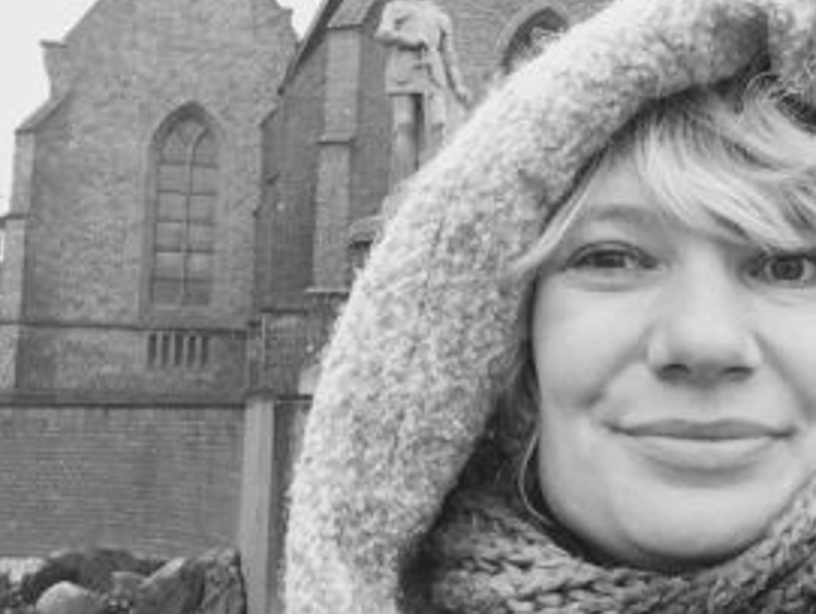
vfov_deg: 25.7
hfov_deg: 32.1
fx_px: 1345
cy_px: 254
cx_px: 738
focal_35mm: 57
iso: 50
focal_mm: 2.15
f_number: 2.4
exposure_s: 1/50
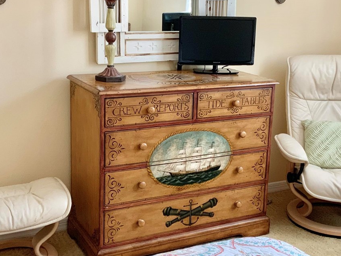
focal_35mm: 55
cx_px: 193
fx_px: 542
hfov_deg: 34.9
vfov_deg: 26.5
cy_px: 111
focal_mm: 3
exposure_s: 1/120
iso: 64
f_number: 1.8
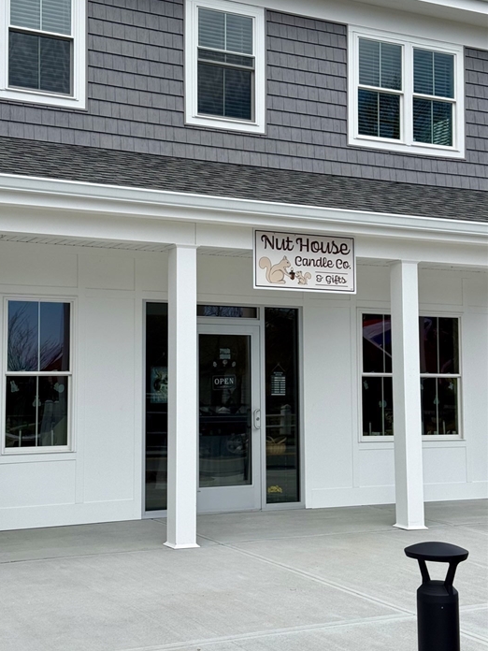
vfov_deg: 36.2
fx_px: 996
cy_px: 309
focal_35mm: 53
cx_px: 220
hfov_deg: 27.5
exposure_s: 1/6024
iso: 64
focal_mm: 6.76
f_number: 1.78
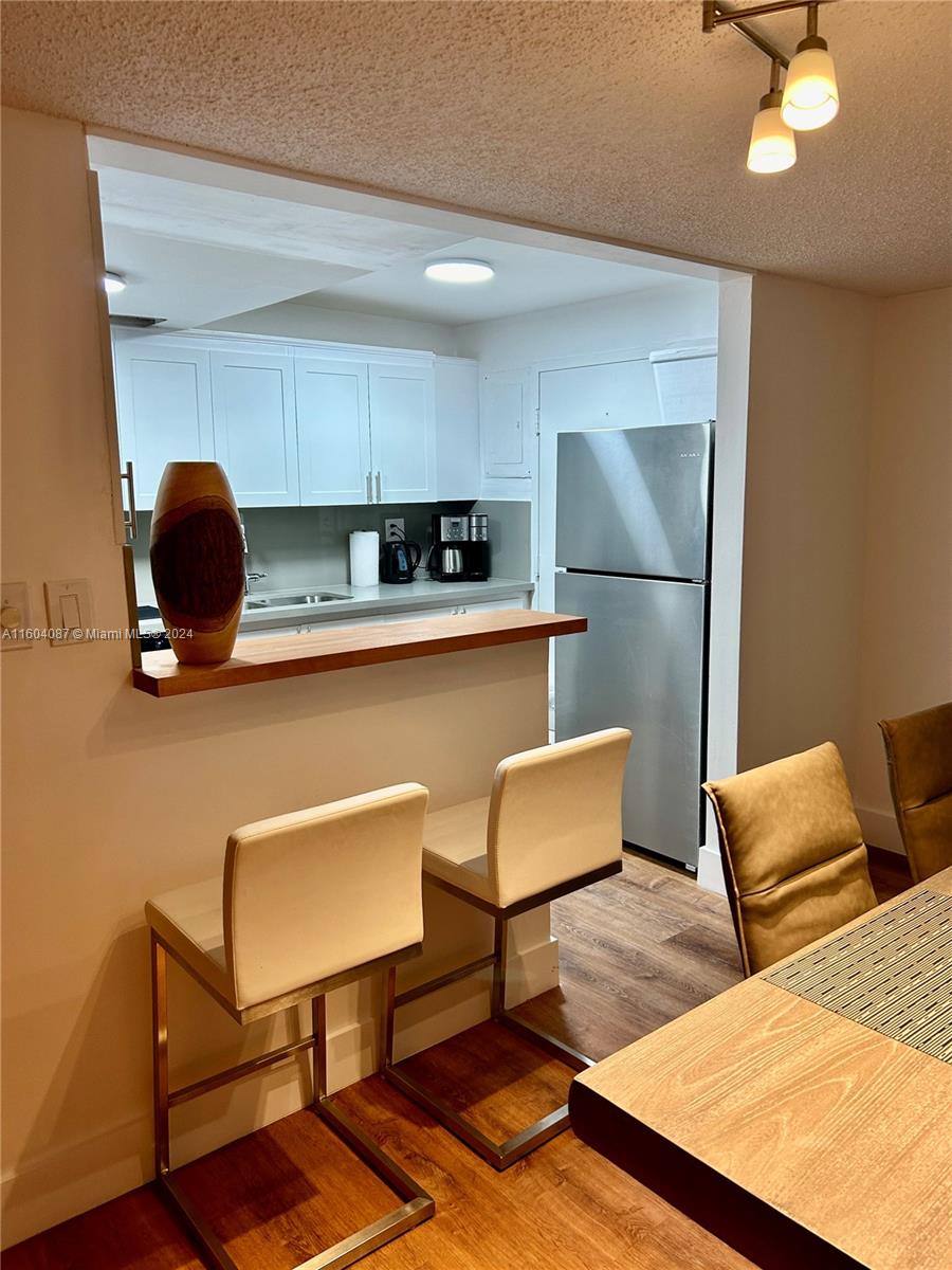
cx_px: 476
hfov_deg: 53.1
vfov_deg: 67.3
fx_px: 953
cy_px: 635
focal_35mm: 26
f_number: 1.5
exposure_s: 1/60
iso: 100
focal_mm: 5.7
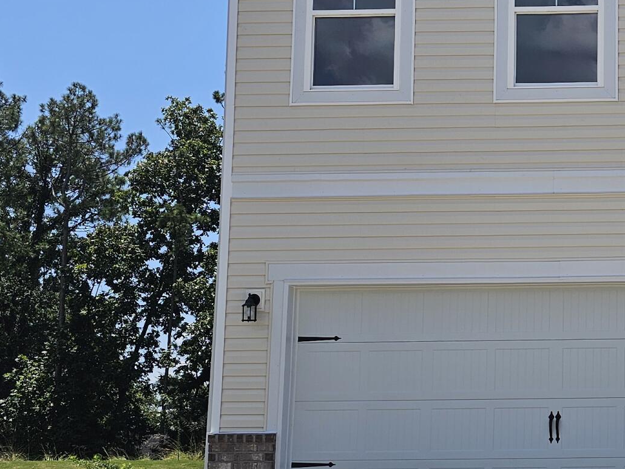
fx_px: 1209
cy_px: 258
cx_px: 725
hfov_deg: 26.2
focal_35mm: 67
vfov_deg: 21.9
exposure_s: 1/1399
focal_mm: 6.3
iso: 10
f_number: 1.7
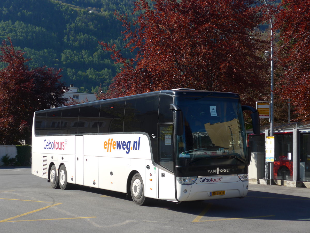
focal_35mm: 62
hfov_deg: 31.2
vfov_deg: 23.7
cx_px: 155
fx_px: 555
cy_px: 116
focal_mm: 12.7
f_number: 3.7
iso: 80
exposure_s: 1/800
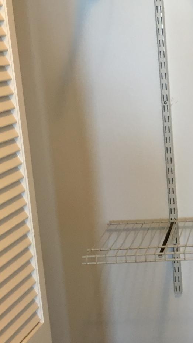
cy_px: 162
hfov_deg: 16.6
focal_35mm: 68
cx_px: 265
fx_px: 618
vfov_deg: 31.0
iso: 80
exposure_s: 1/30
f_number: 2.2
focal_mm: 4.15
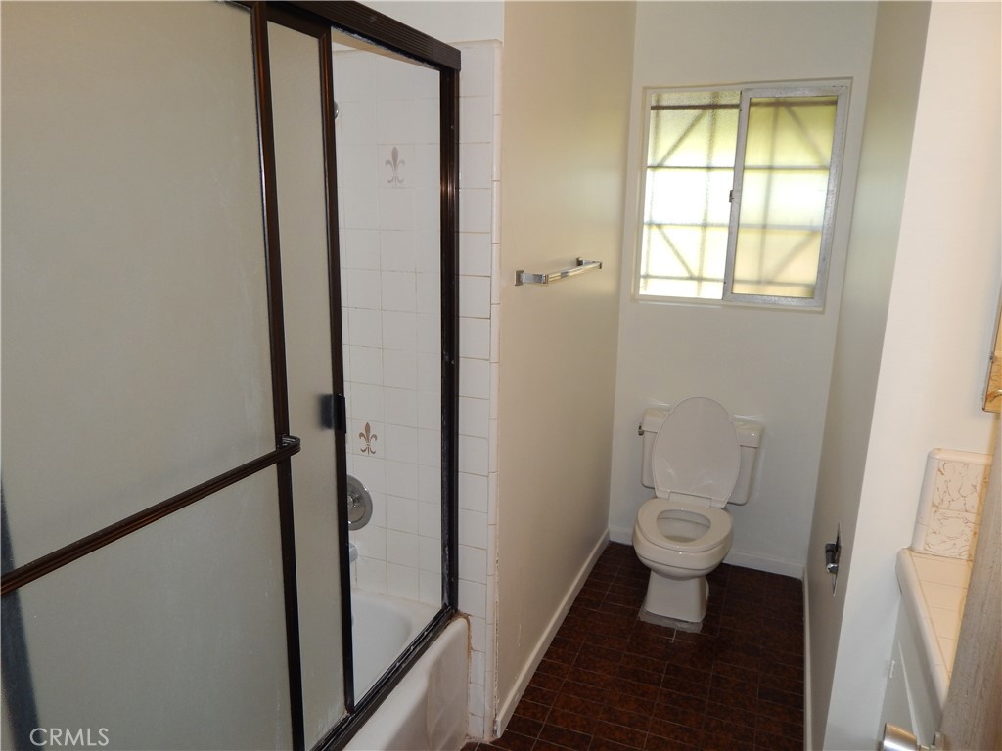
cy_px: 376
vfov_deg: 54.9
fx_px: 724
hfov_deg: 69.4
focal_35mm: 25
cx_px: 501
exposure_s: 1/50
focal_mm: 4.4
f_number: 3.1
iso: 125
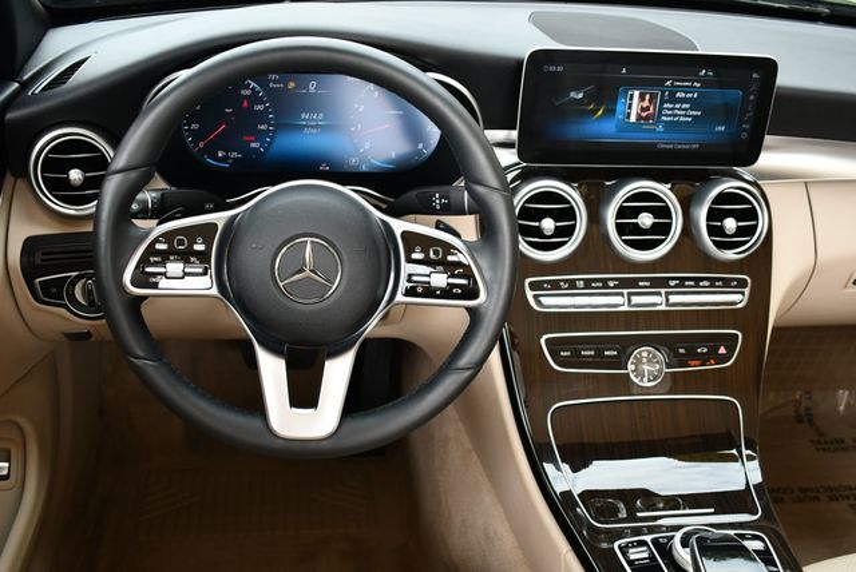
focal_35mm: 40
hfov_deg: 48.4
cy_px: 286
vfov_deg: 33.5
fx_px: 952
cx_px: 428
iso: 400
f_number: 3.8
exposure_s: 1/250
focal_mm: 20
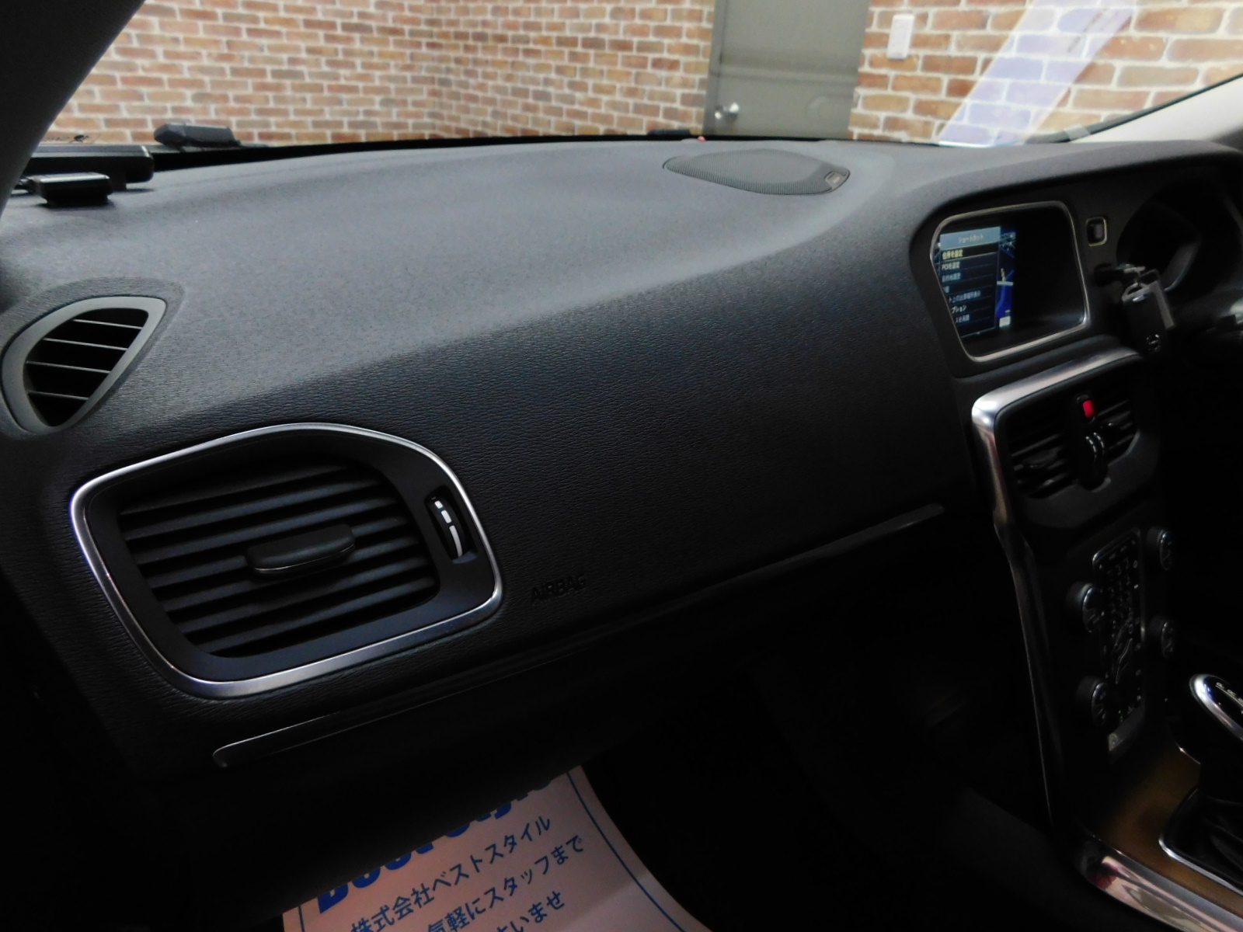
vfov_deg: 58.9
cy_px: 466
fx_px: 826
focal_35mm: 23
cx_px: 622
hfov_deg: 73.9
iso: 360
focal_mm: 4
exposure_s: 1/30
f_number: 3
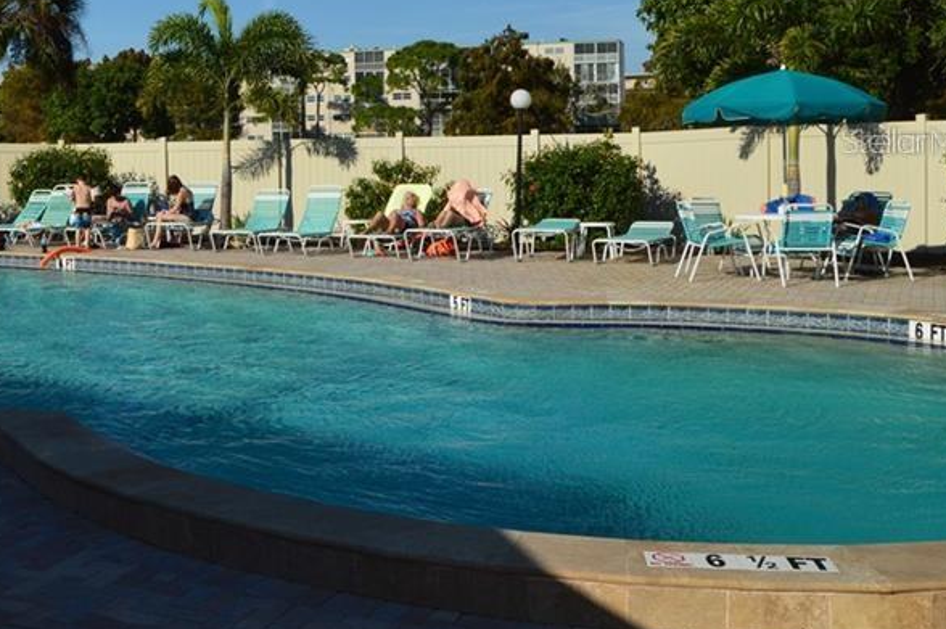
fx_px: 1234
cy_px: 140
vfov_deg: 28.1
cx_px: 169
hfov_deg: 40.0
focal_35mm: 47
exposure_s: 1/500
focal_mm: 18
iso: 400
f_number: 11
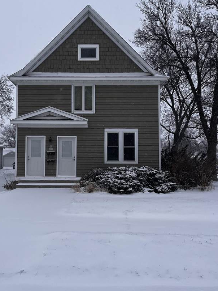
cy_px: 141
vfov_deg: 58.3
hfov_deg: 45.3
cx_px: 91
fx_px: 260
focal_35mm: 31
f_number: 1.6
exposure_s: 1/3311
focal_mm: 5.1
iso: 50
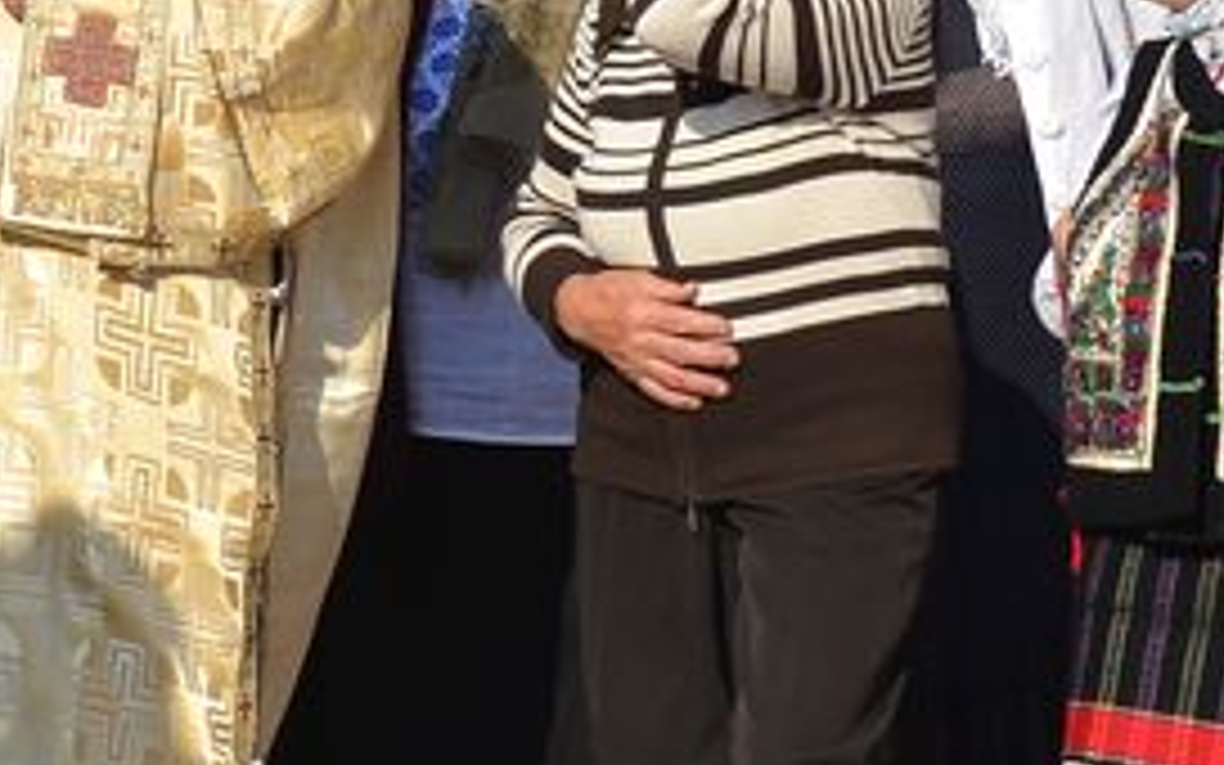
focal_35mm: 418
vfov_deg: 3.1
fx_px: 13944
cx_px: -1044
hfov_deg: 5.0
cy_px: -295
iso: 100
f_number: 4
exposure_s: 1/640
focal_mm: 58
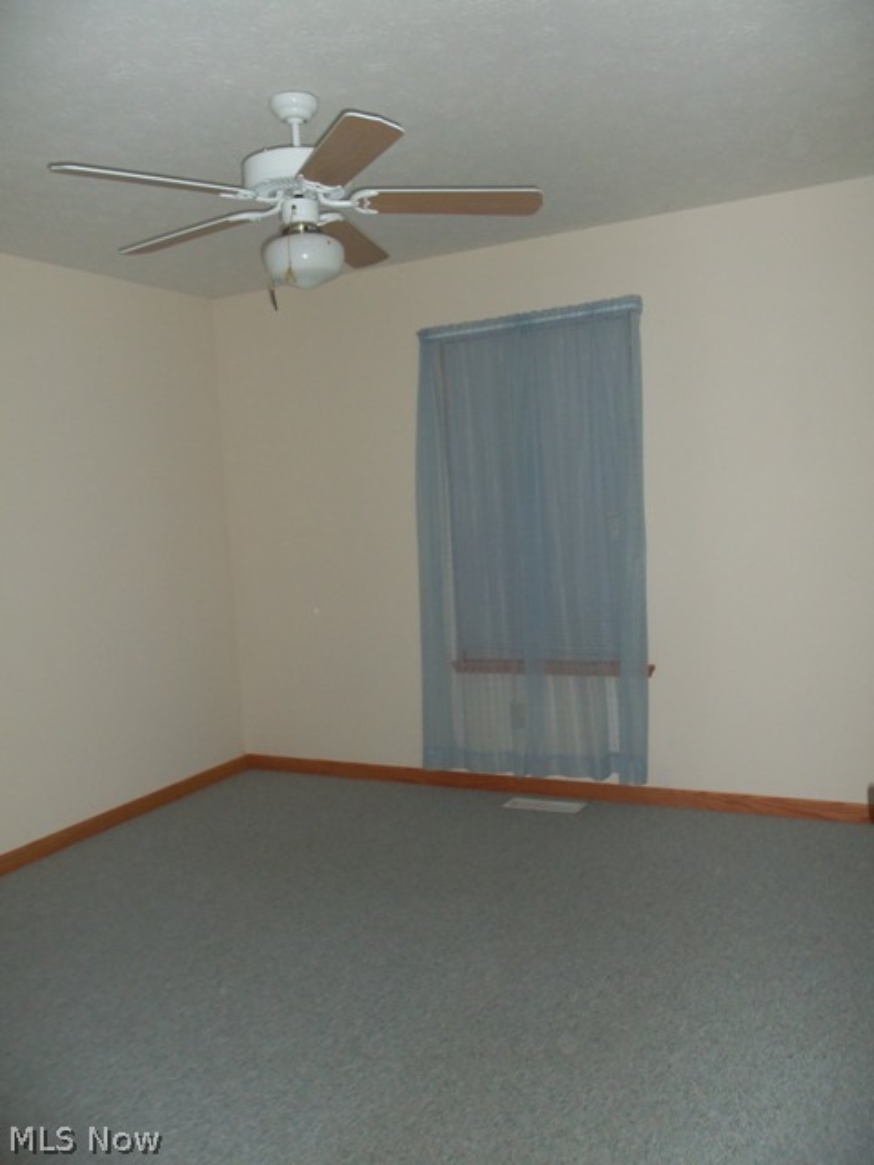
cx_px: 437
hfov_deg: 48.2
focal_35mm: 29
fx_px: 976
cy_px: 582
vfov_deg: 61.7
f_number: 3.4
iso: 125
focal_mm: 5.2
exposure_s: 1/30
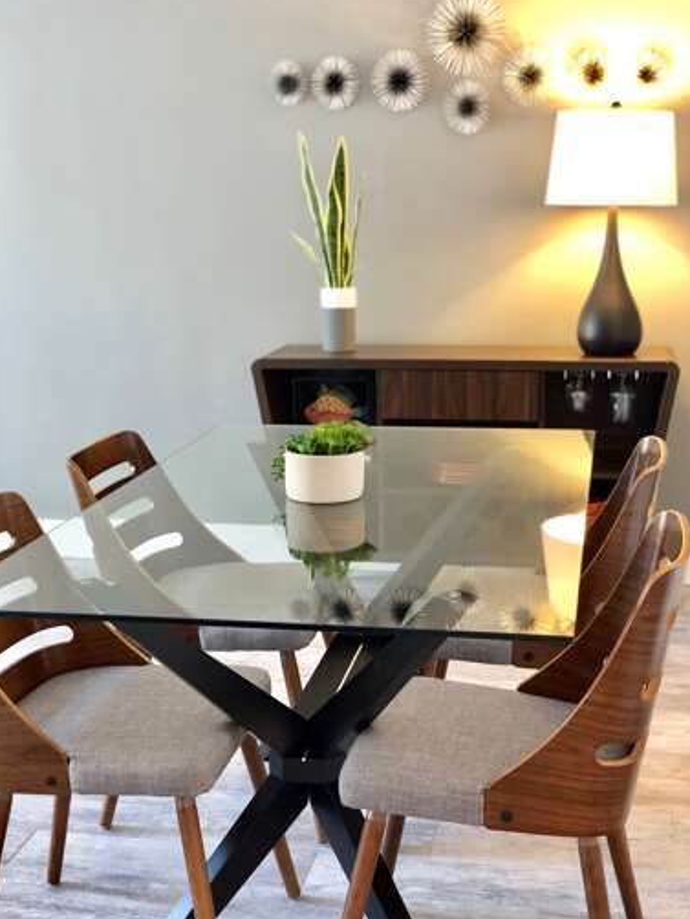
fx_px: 1407
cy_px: 458
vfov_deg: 36.2
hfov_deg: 27.5
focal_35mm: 53
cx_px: 344
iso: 160
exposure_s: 1/17
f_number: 2.4
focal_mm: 6
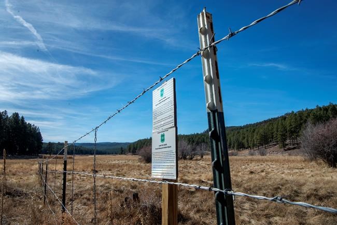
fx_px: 225
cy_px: 112
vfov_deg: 53.2
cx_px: 168
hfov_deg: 73.7
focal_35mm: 24
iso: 200
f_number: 14
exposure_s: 1/250
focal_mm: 24
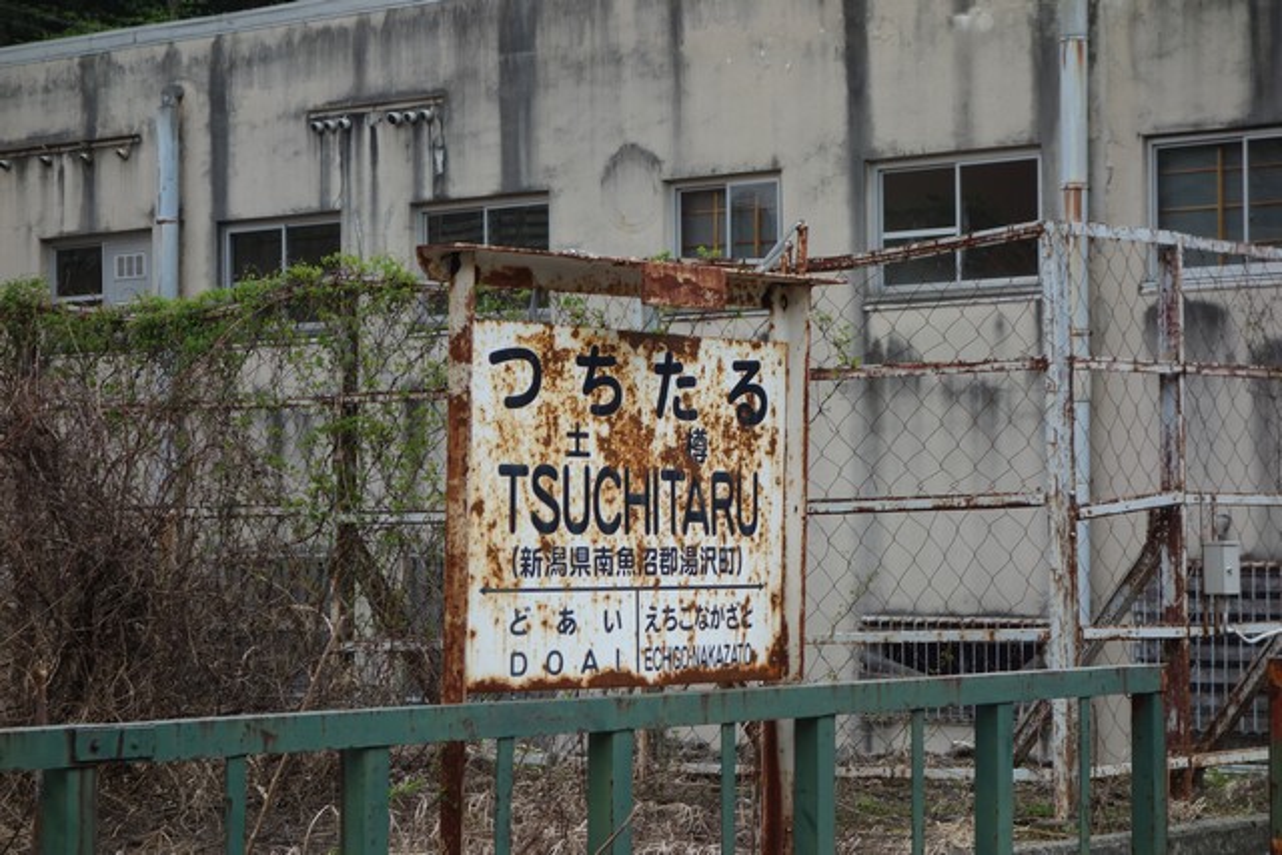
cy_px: 428
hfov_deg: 21.7
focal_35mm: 94
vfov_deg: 14.6
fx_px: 3348
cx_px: 641
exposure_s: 1/125
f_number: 5
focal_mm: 34.94
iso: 160
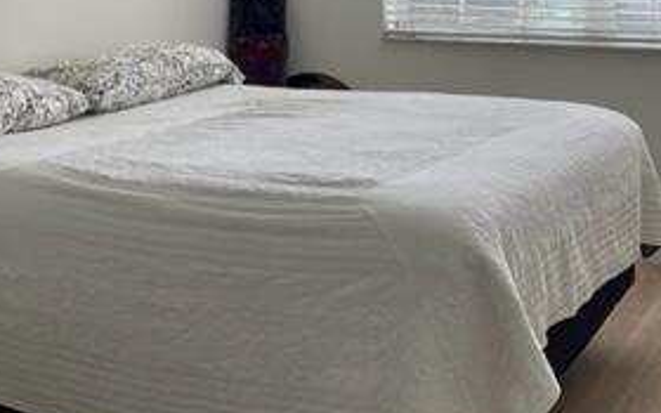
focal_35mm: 63
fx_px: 1135
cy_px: -17
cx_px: 415
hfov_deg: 32.3
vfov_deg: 19.9
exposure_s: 1/122
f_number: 1.6
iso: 32
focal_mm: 4.2
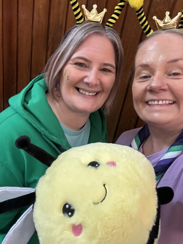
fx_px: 211
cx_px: 92
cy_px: 122
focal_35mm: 30
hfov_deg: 46.8
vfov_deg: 60.0
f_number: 1.9
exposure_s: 1/50
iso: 200
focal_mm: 2.69
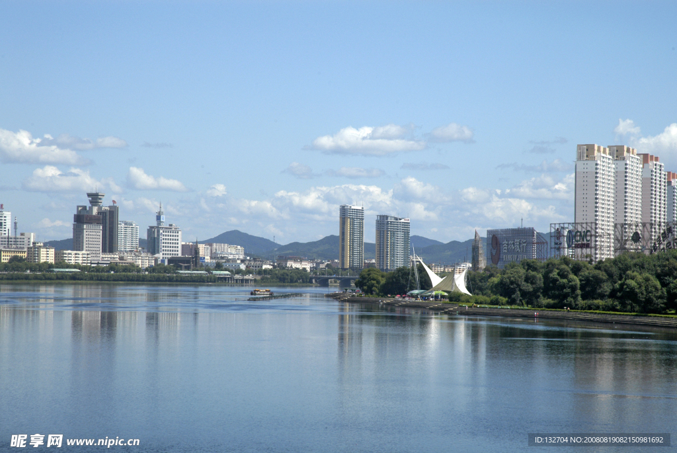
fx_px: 1977
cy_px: 226
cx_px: 338
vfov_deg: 13.1
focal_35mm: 105
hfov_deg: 19.4
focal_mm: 70
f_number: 11
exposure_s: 1/320
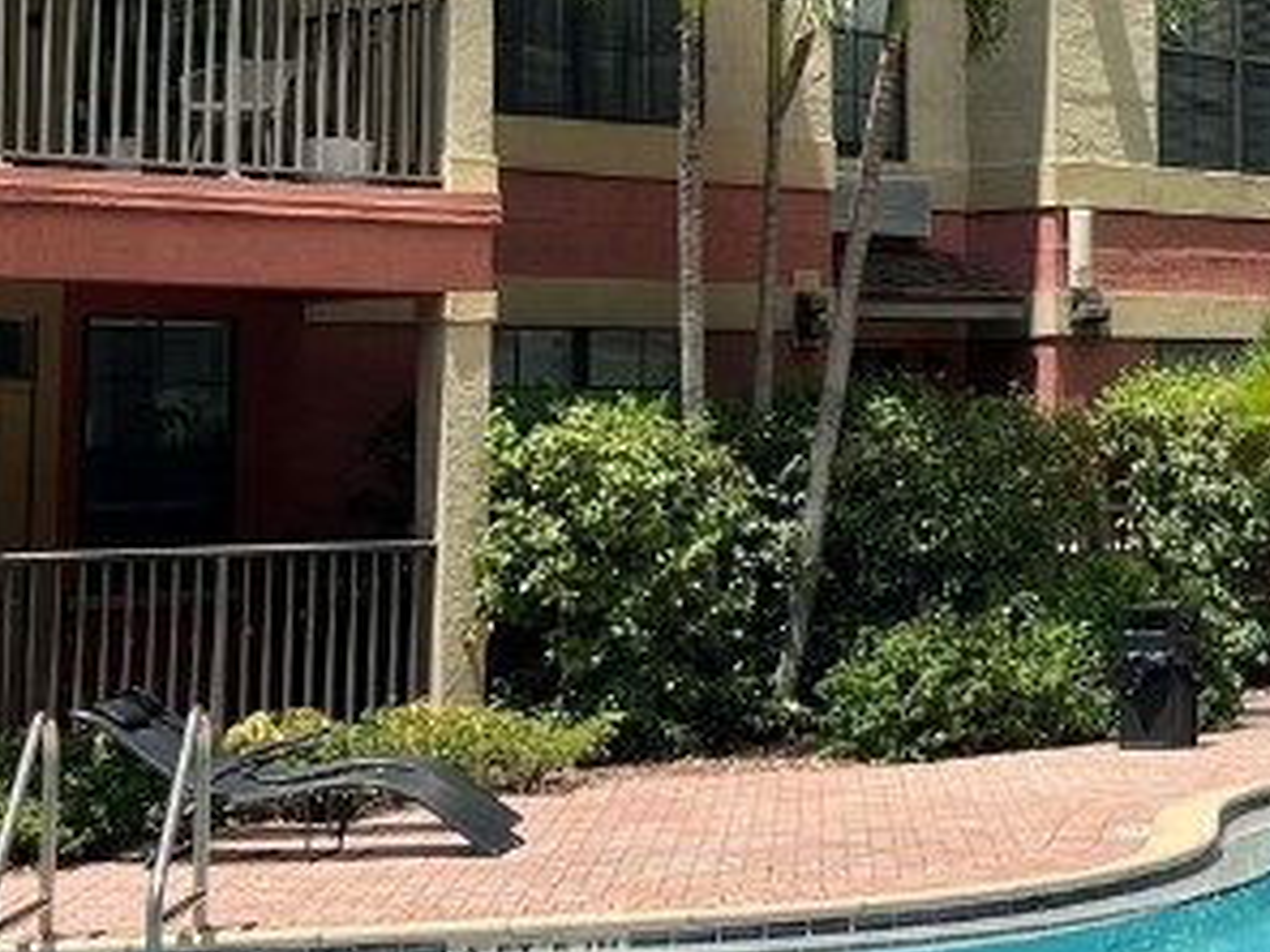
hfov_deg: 20.0
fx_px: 3302
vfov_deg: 16.3
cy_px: 159
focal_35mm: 90
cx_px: 1639
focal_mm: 5.7
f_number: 1.5
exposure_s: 1/4115
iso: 50
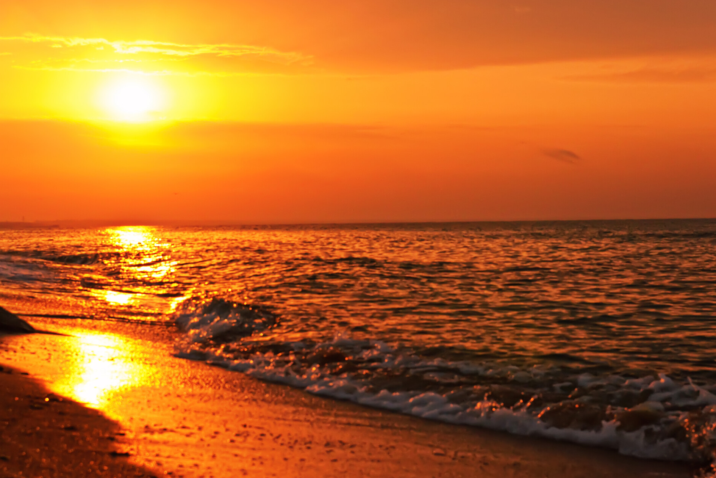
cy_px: 238
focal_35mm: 70
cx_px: 362
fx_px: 1392
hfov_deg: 28.8
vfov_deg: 19.5
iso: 1250
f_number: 10
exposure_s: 1/250
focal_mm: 46
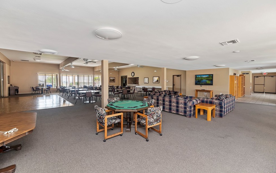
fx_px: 113
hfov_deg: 101.5
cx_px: 140
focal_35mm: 15
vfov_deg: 74.8
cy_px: 84
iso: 1000
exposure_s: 1/60
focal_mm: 14
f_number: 5.6
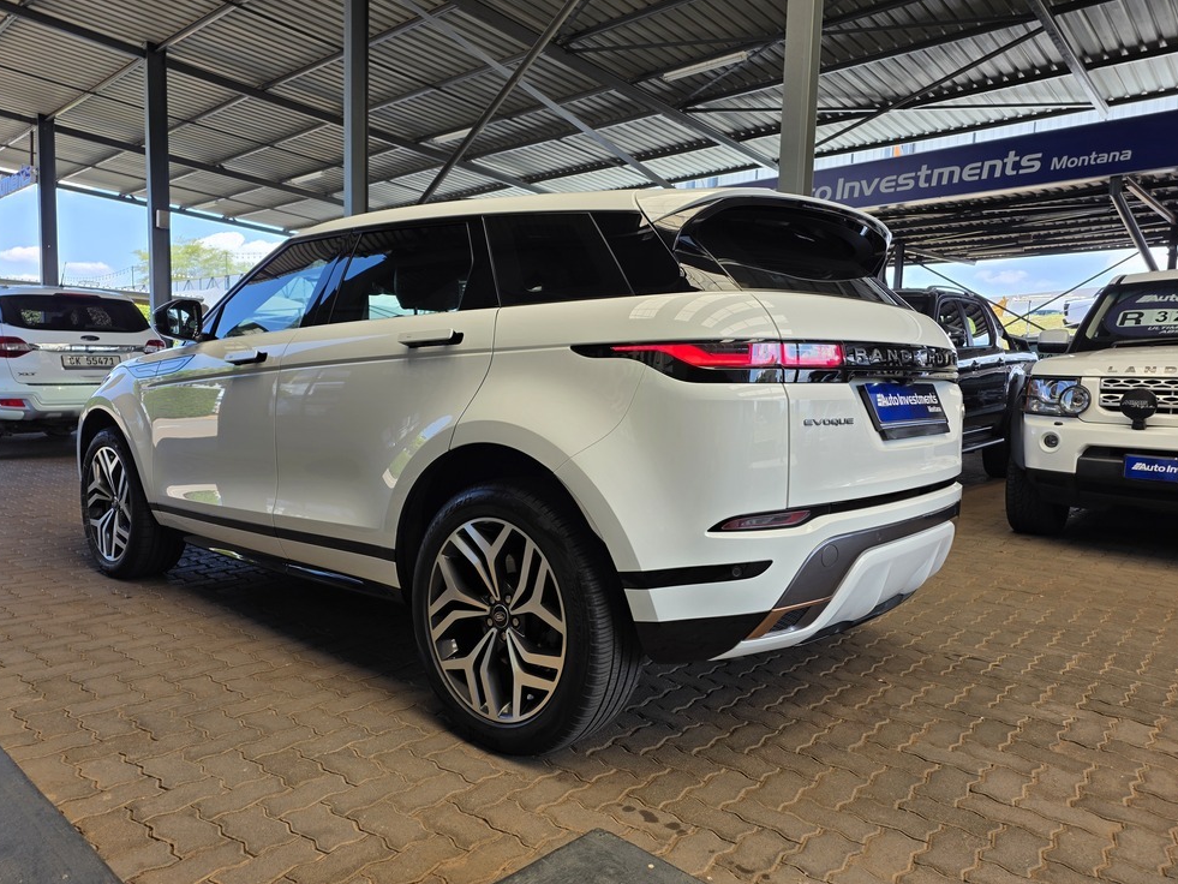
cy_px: 442
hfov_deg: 71.6
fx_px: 817
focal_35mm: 24
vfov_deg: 56.8
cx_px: 580
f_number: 1.7
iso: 25
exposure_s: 1/359
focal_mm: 6.25
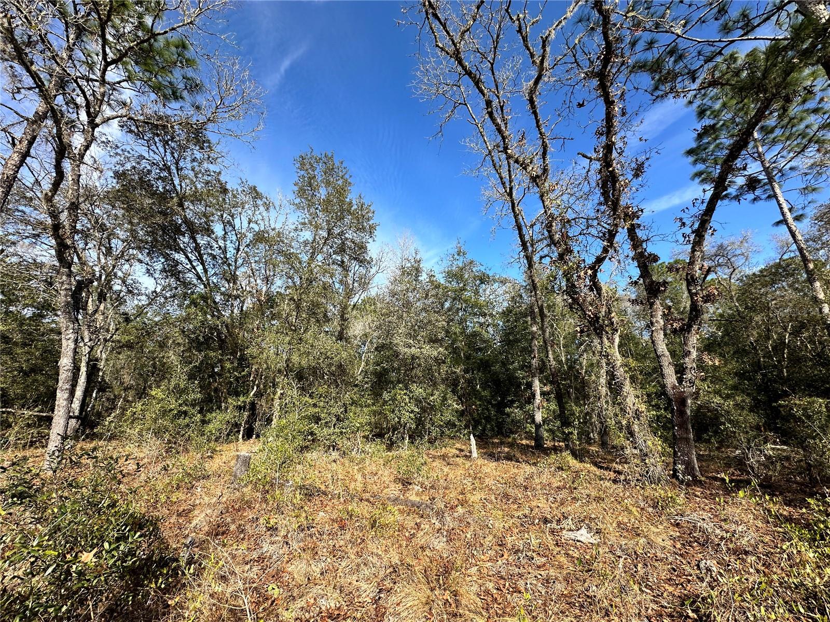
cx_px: 415
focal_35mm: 14
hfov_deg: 102.1
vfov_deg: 85.7
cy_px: 311
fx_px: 336
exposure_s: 1/932
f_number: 2.2
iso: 40
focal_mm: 2.22
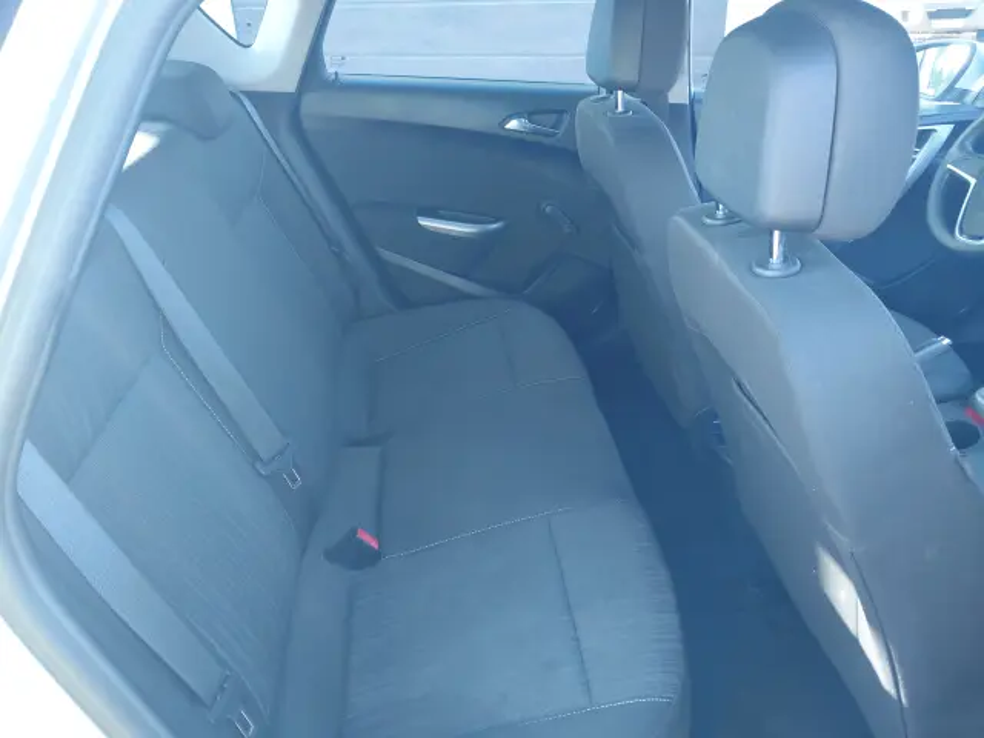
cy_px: 369
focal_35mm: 30
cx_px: 492
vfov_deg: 46.8
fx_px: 853
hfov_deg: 60.0
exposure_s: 1/50
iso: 125
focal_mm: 4.6
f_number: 1.8
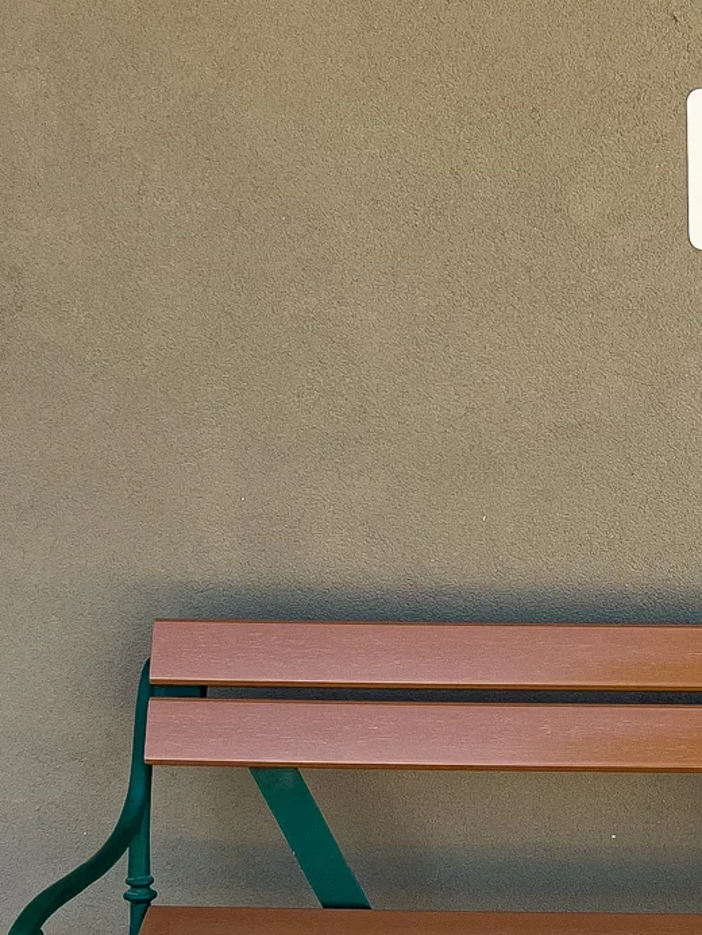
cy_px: 475
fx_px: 1946
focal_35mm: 72
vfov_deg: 27.0
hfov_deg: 19.5
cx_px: 799
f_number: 1.5
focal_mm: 5.7
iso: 50
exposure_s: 1/730
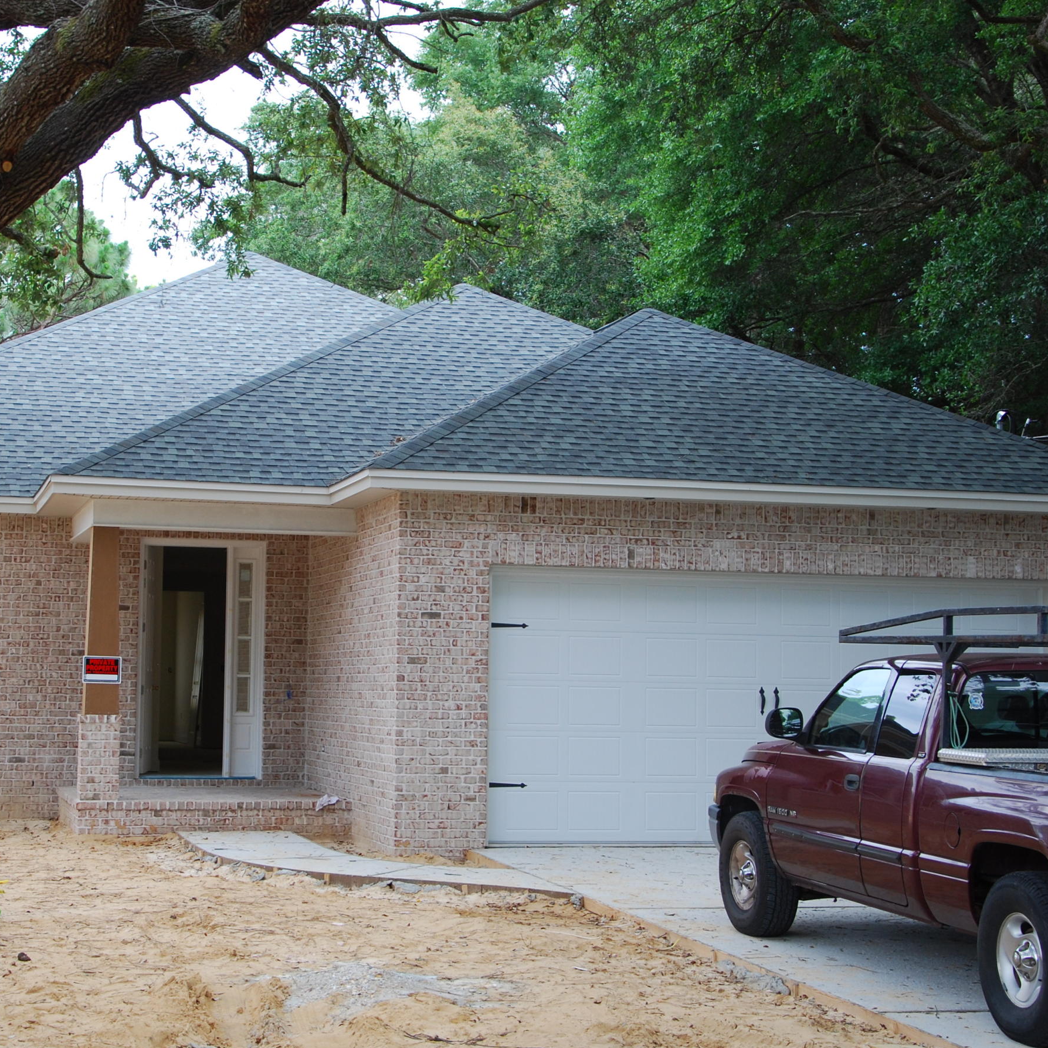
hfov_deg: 28.5
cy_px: 528
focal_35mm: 60
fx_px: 2055
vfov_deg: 28.6
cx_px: 384
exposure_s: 1/80
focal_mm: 28
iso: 200
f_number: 4.5
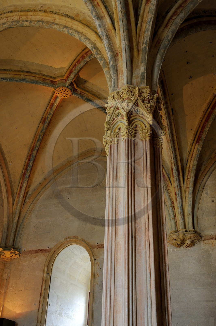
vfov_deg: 50.7
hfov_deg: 35.0
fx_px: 343
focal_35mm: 38
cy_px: 163
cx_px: 108
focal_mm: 38
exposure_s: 2
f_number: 10
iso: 200
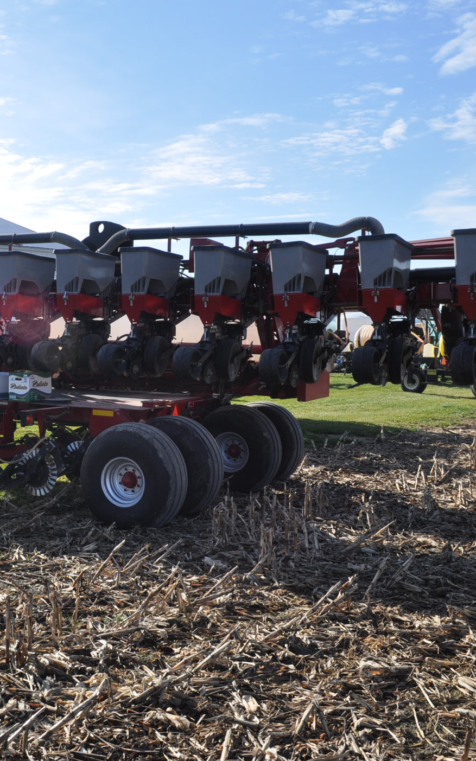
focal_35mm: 42
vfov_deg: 47.2
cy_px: 380
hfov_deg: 30.0
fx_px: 872
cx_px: 111
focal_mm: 18
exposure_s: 1/320
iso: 200
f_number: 9
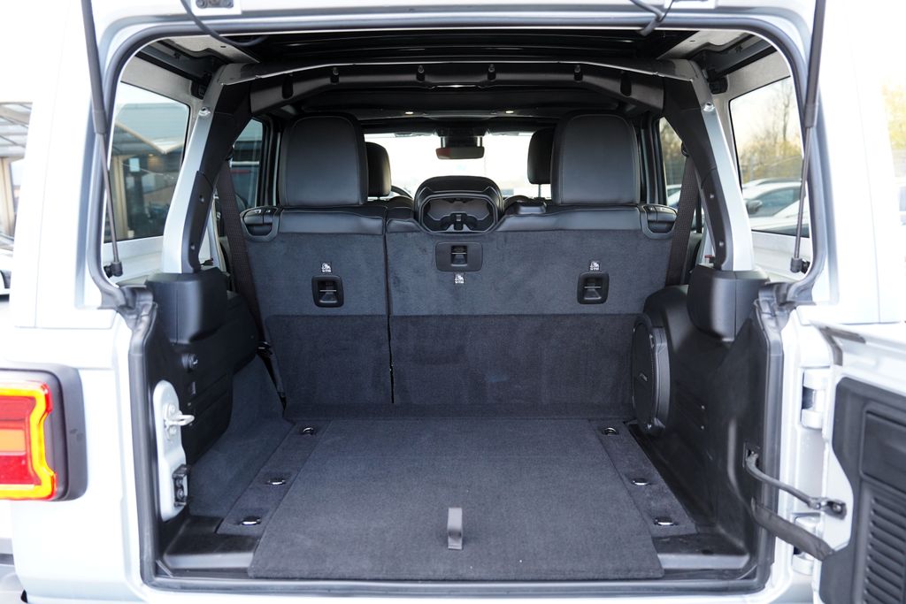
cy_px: 302
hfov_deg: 61.9
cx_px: 453
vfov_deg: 43.6
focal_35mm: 30
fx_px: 755
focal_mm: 30
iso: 1600
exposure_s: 1/160
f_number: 3.5
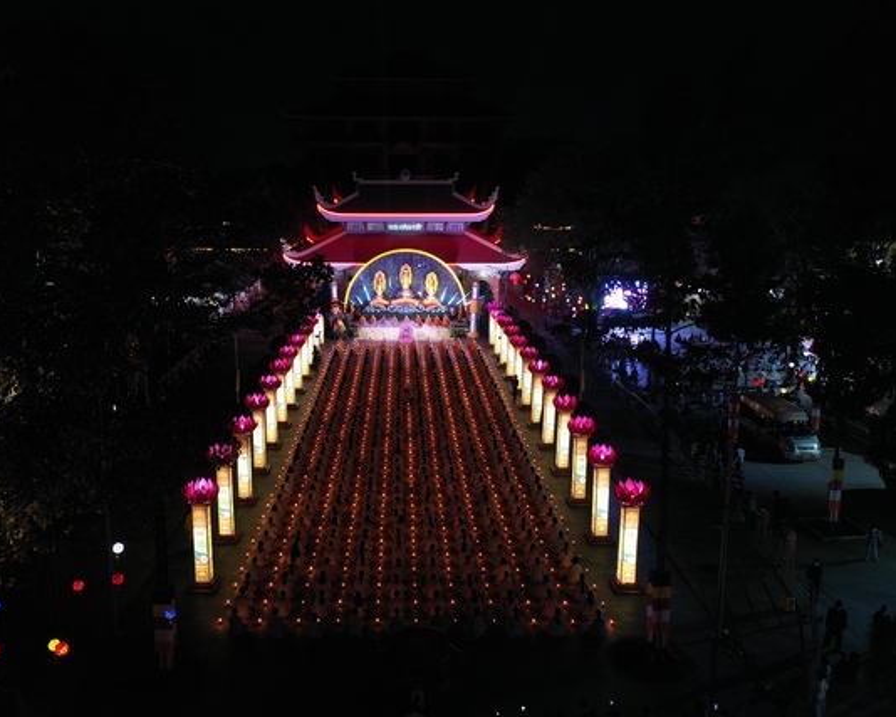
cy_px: 357
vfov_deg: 45.8
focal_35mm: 32
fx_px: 848
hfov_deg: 55.6
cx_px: 404
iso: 400
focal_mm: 10.26
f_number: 2.8
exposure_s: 1/15
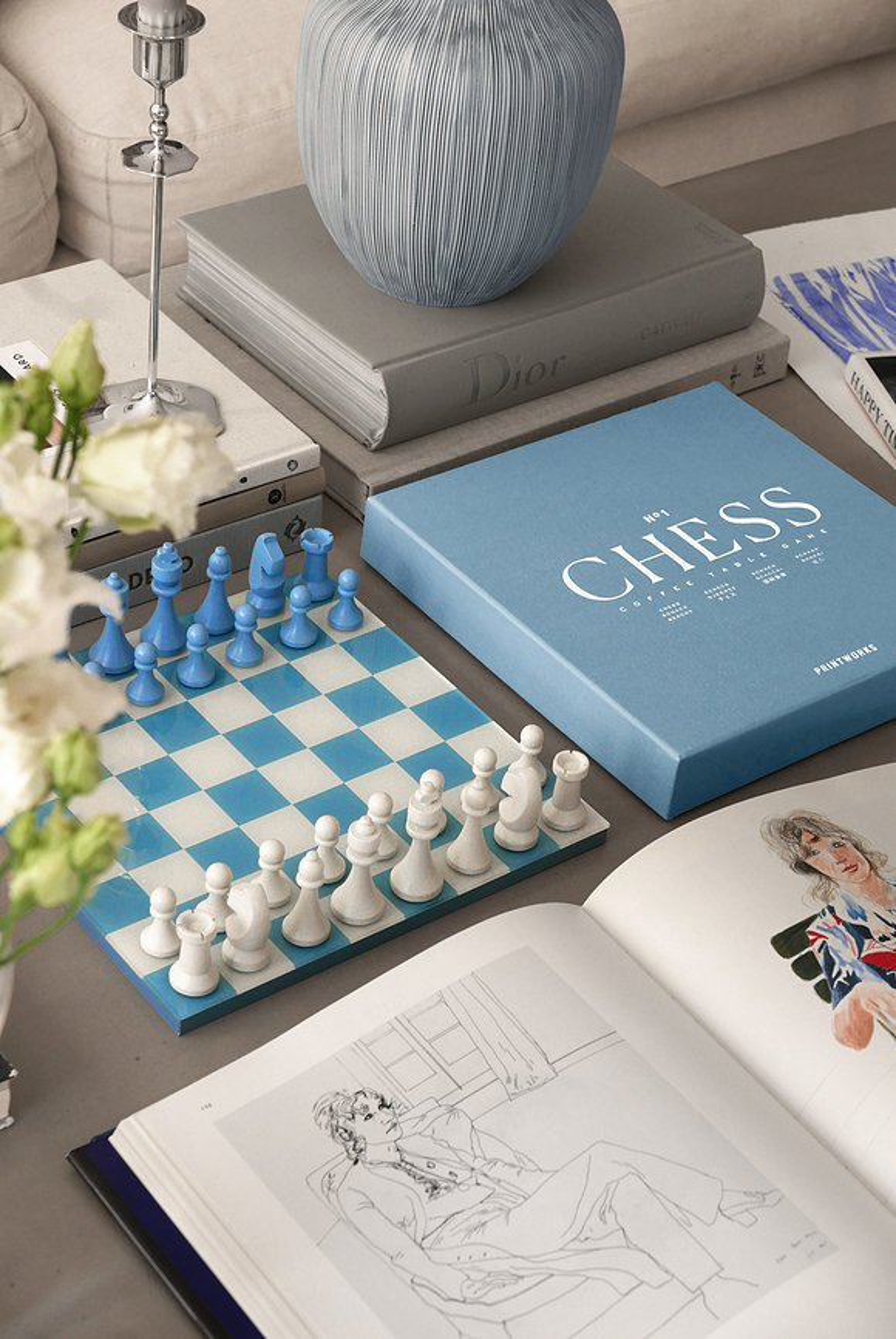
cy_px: 670
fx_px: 2793
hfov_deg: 18.2
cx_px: 448
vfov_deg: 27.0
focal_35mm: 75
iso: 200
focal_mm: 34
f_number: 5.6
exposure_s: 1/125
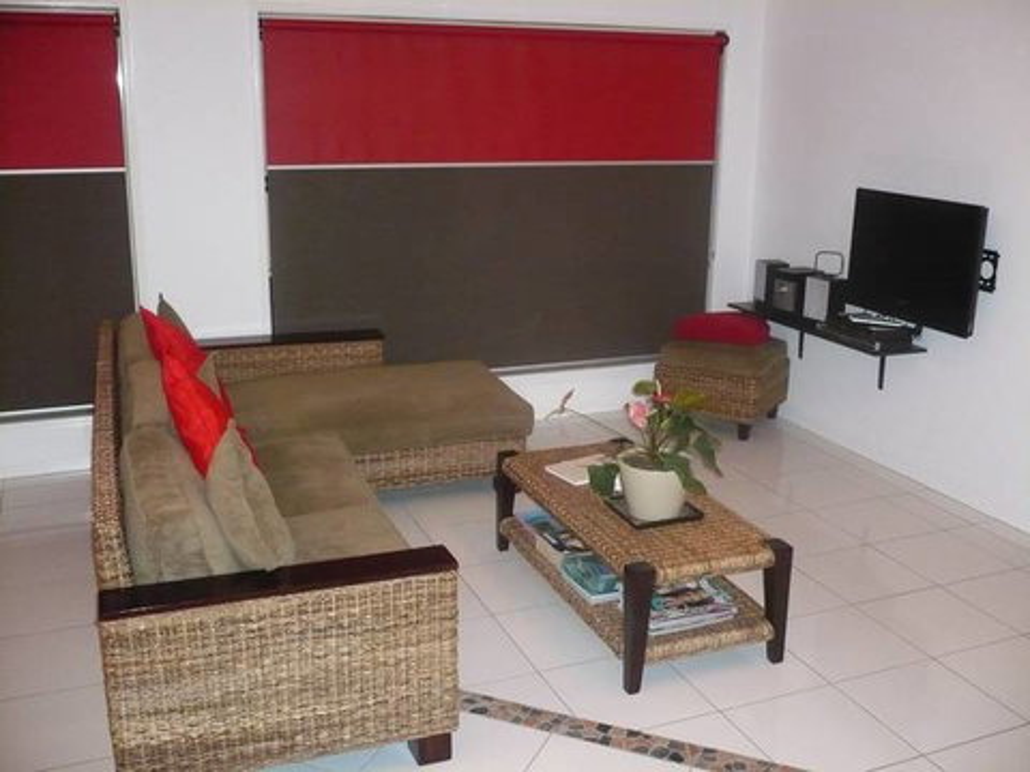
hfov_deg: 52.6
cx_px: 515
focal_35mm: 35
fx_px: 1041
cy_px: 386
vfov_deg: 40.7
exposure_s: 1/30
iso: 640
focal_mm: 5.8
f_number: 2.8
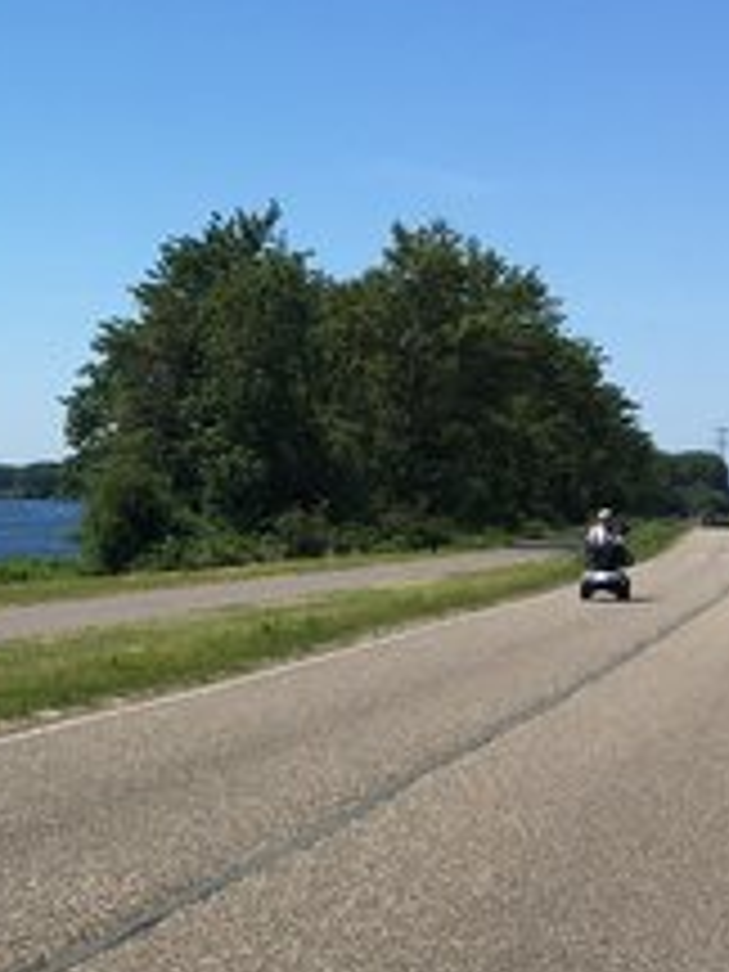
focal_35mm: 86
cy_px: 446
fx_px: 2415
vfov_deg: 22.8
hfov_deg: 16.3
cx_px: -207
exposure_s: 1/1923
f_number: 2.2
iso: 25
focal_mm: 4.15
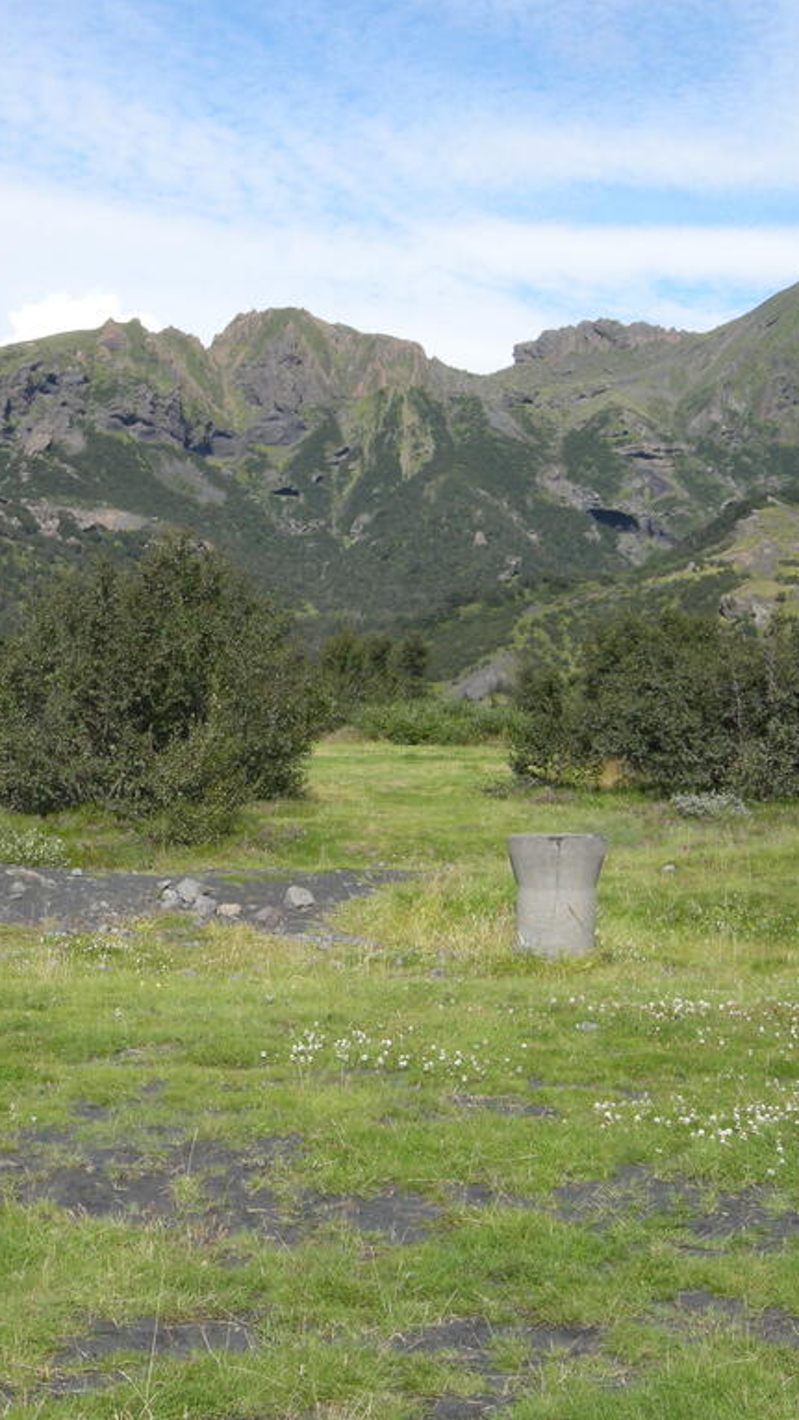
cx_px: 126
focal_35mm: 51
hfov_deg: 23.1
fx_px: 1920
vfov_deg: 40.6
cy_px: 710
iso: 100
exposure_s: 1/278
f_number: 6.1
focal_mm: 7.5
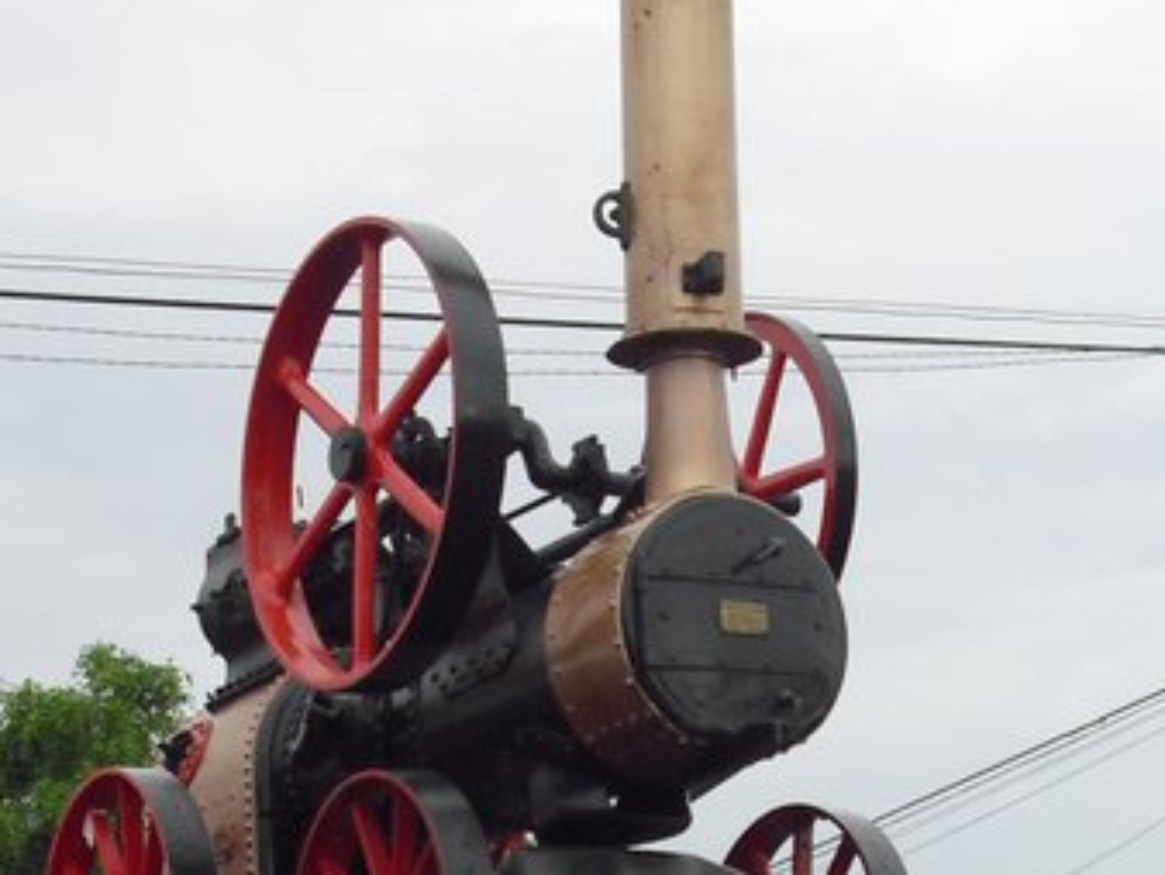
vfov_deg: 12.7
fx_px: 3873
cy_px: 975
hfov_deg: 17.1
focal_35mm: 115
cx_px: 703
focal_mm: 6.2
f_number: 2.8
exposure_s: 1/125
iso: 100
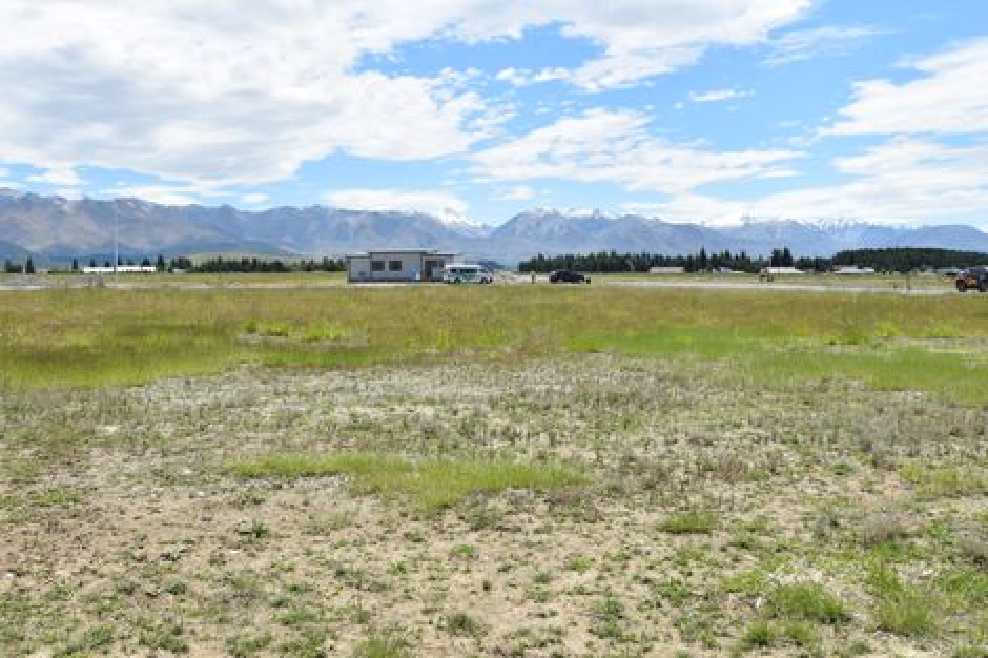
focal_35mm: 36
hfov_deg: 53.1
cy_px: 329
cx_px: 494
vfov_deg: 36.8
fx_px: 988
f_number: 10
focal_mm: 24
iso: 200
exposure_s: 1/400
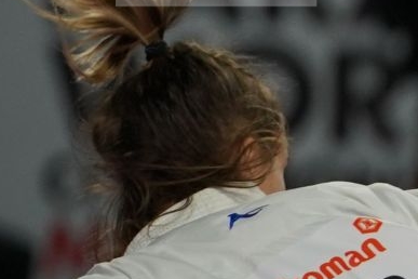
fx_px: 16208
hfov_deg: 1.5
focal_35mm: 1396
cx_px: 948
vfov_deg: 1.0
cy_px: 291
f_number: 2.8
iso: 1000
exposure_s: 1/1000
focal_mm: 200
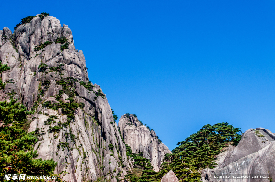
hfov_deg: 38.3
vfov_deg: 25.9
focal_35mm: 52
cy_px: 91
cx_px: 138
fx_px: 396
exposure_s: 1/200
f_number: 11
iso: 100
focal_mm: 35
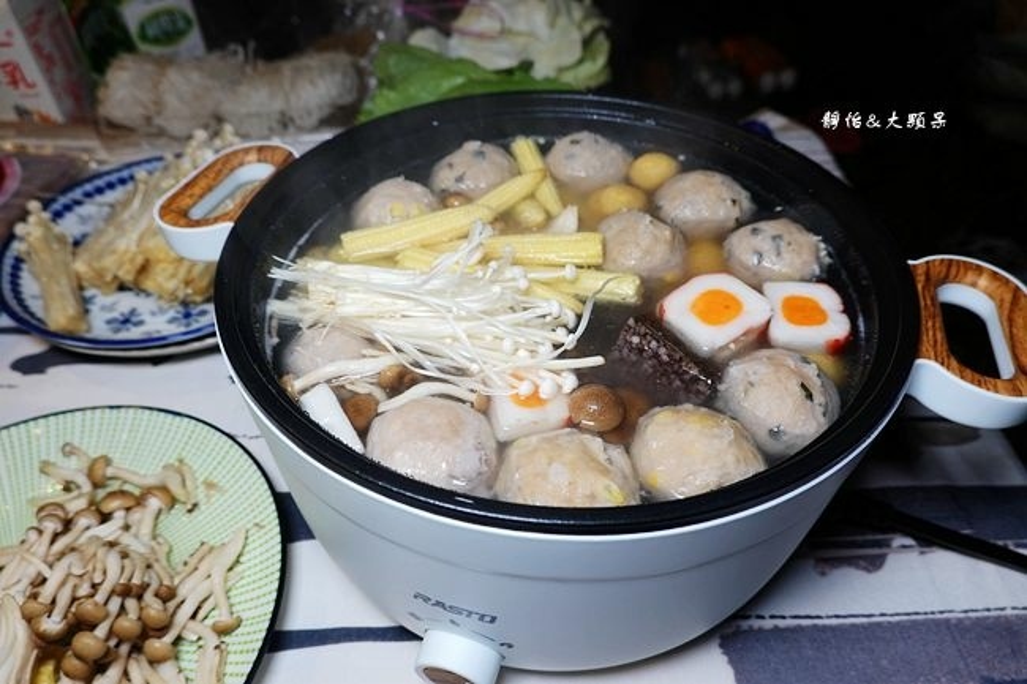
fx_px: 684
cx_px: 514
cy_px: 342
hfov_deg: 73.8
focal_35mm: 24
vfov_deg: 53.1
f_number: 2.8
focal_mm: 9
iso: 125
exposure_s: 1/50
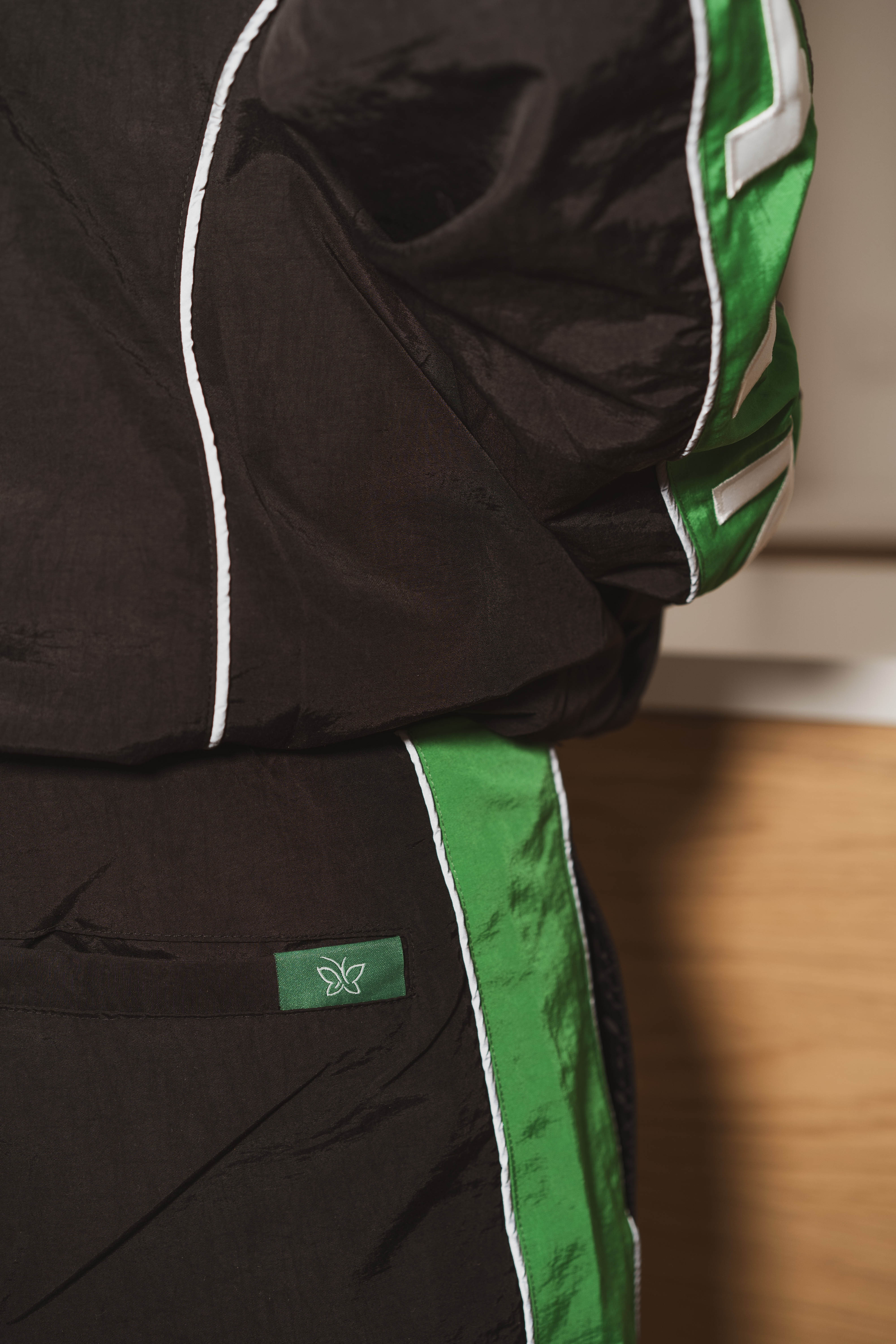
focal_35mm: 55
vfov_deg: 36.2
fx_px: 2053
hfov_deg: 24.6
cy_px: 672
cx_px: 448
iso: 400
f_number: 4
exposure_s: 1/125
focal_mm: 55
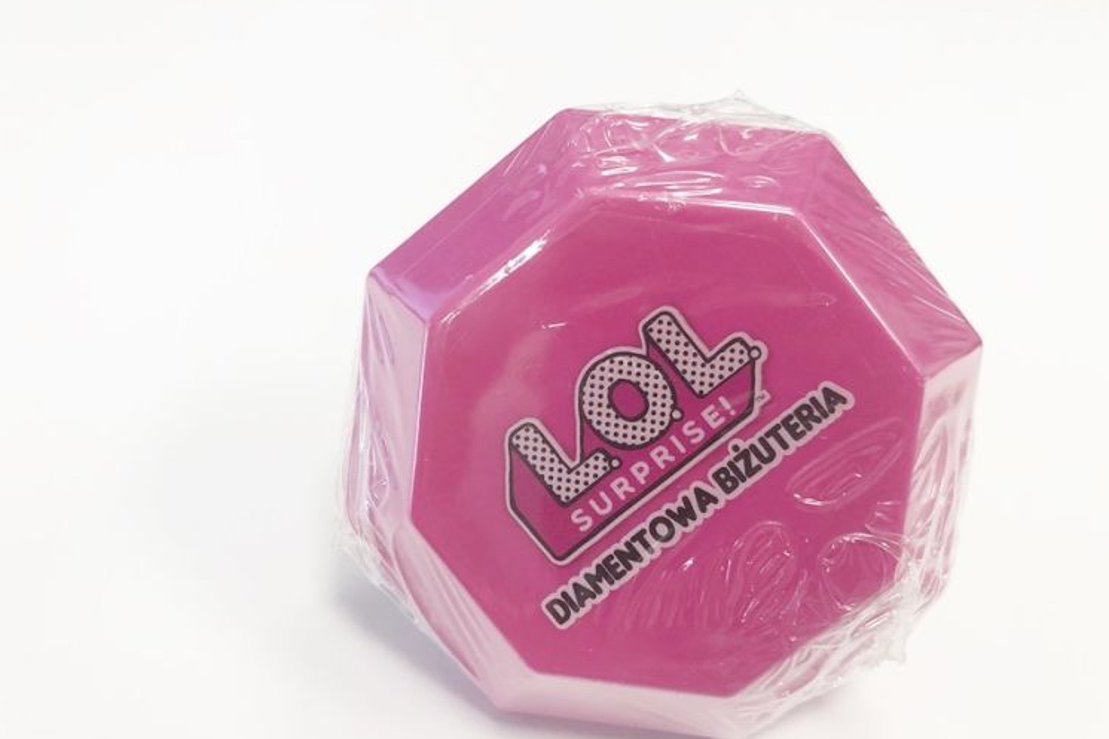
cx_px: 544
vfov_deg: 43.5
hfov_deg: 61.9
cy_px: 414
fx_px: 924
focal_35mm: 30
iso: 32
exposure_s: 1/30
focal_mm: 4
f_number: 1.8
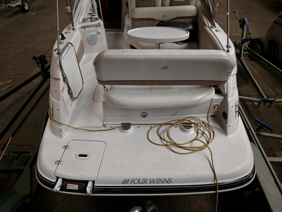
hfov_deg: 71.6
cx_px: 141
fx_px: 196
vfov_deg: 56.8
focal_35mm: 24
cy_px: 106
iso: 350
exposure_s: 1/15
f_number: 1.8
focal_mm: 8.67
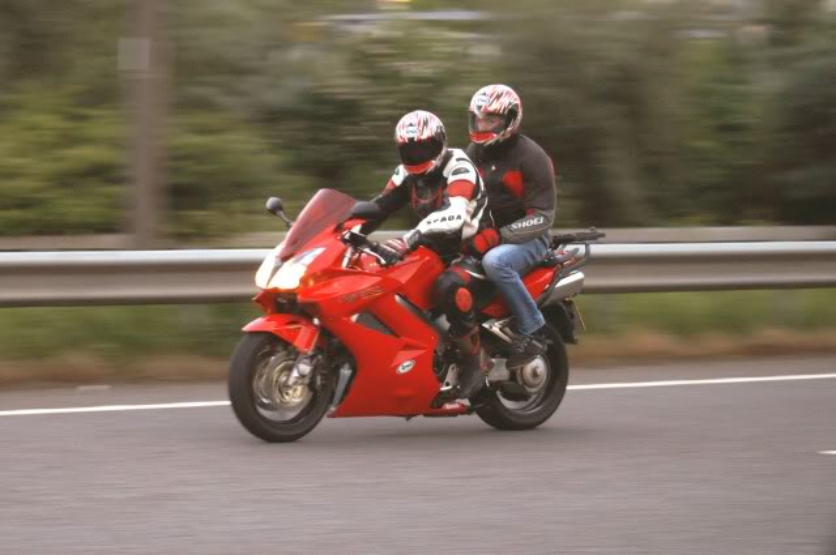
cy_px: 278
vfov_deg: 12.1
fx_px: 2609
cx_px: 418
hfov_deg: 18.2
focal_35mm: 112
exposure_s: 1/125
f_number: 4.5
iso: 800
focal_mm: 75
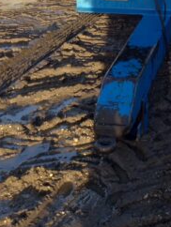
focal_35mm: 88
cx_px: 187
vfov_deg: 18.9
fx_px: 579
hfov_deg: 16.3
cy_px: -136
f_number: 2
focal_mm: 4.6
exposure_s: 1/192
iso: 25
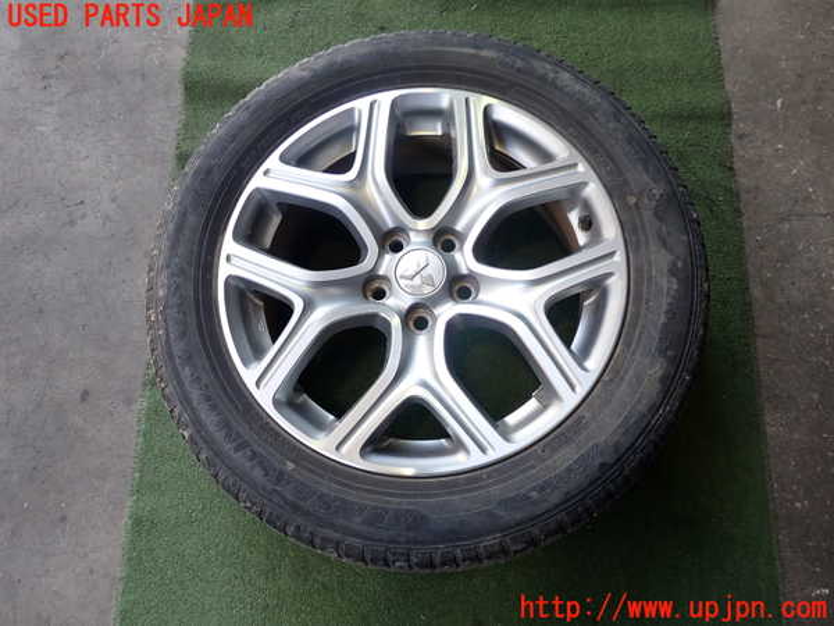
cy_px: 313
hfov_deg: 60.0
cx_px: 417
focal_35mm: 30
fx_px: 723
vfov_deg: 46.8
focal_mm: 5.4
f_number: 2.3
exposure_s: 1/125
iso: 160
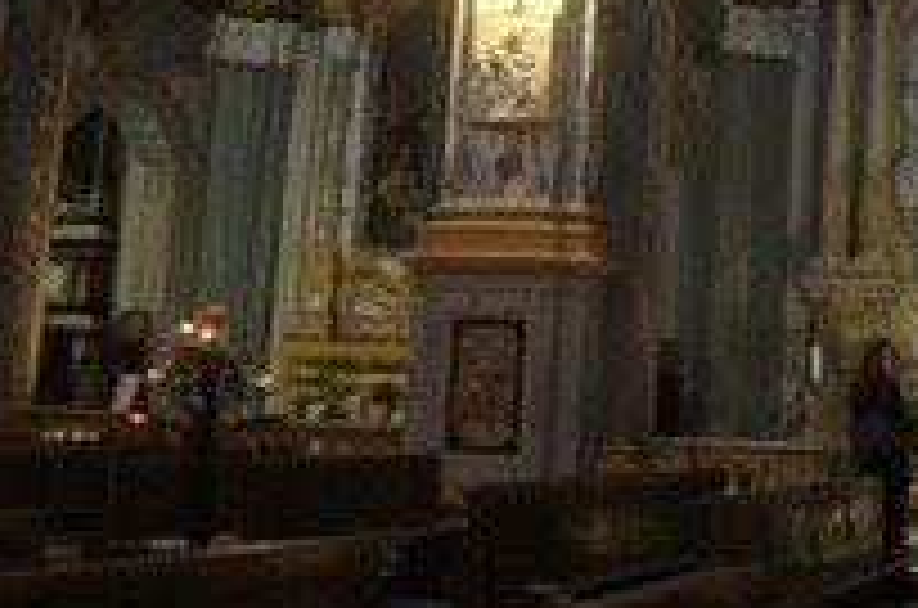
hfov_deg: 30.6
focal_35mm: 61
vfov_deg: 21.8
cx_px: 922
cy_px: 113
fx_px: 1552
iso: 1600
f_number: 3.5
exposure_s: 1/13
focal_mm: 18
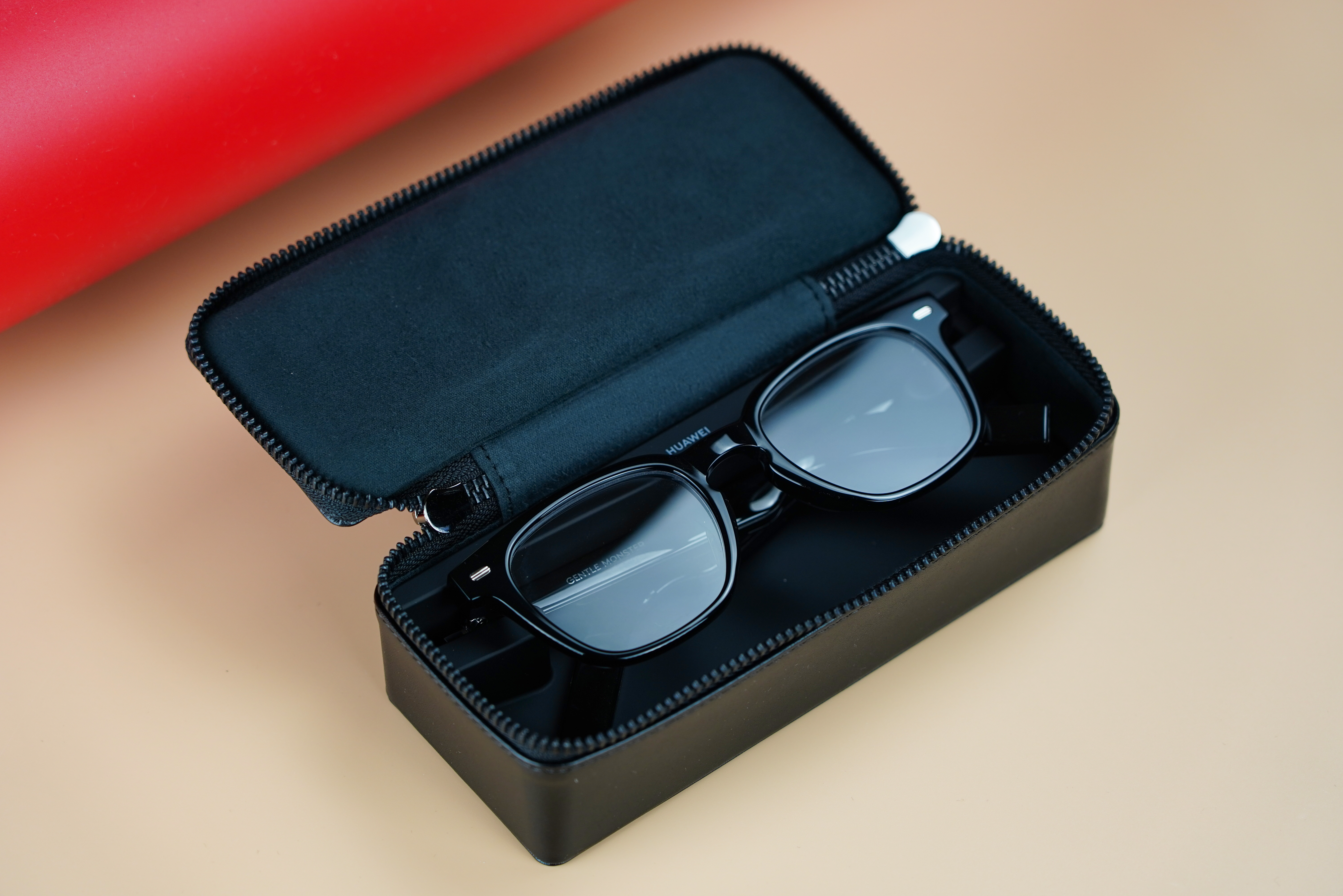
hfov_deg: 19.5
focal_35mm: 105
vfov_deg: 13.0
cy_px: 448
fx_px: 3917
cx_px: 672
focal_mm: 105
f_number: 4
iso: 400
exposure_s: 1/125
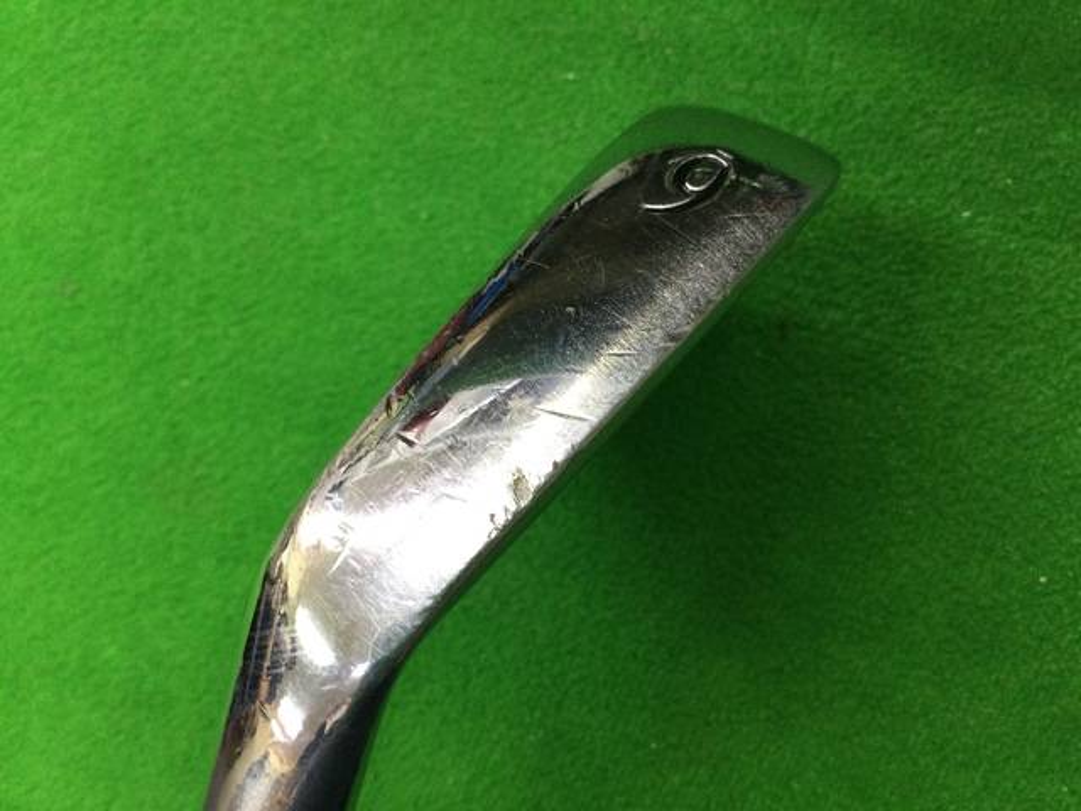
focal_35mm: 31
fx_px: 968
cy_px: 406
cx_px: 540
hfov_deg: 58.4
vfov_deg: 45.4
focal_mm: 3.3
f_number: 2.4
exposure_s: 1/30
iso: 100
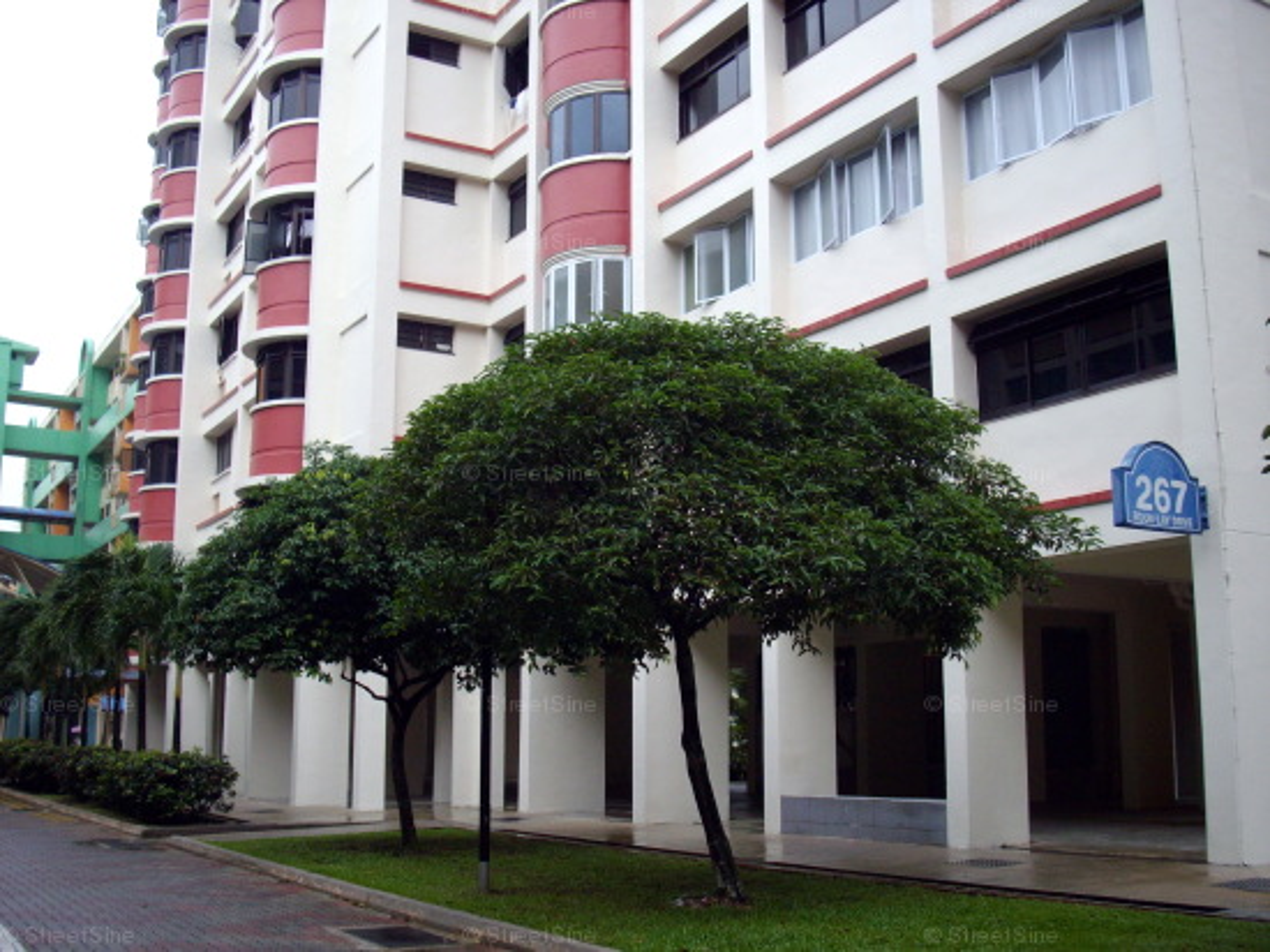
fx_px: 1357
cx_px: 635
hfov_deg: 50.2
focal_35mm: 37
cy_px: 476
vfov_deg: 38.6
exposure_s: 1/50
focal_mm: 6.2
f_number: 2.8
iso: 160
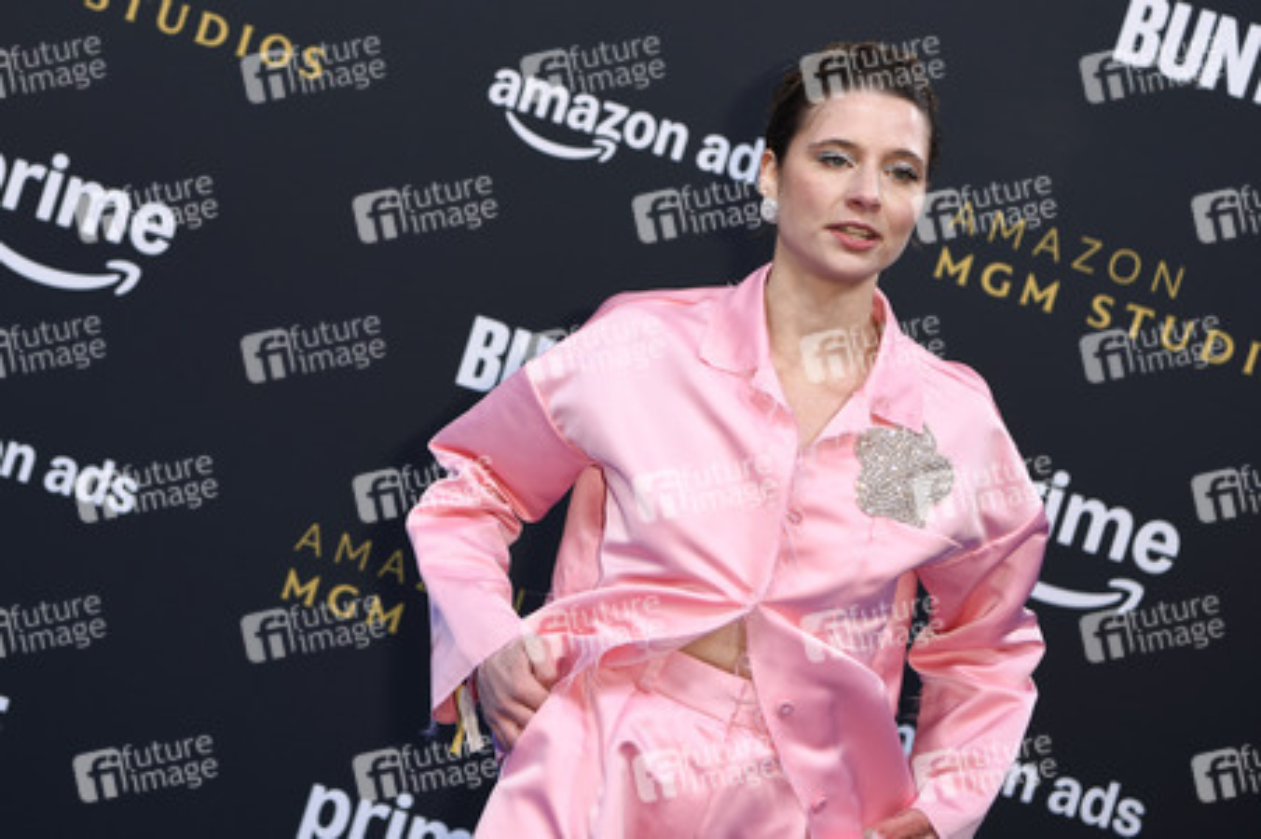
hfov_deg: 34.5
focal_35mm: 58
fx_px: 2030
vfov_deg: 23.3
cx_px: 630
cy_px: 420
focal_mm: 58
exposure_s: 1/400
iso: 400
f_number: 4
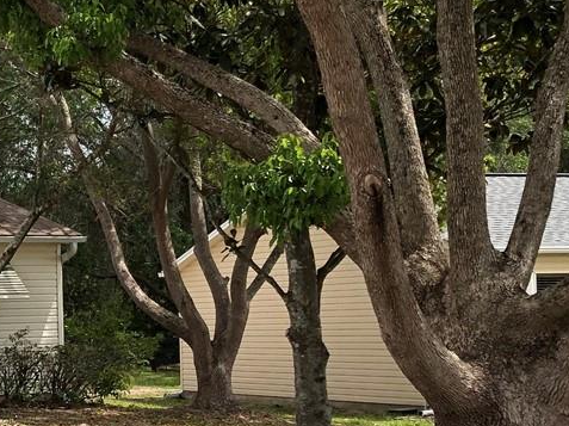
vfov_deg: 15.6
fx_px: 1544
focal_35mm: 94
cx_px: -209
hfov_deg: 19.0
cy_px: 328
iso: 20
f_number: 1.8
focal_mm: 3.99
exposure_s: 1/1312
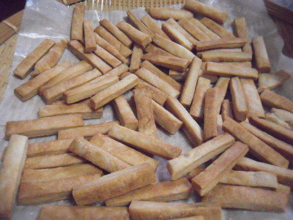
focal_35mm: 28
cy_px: 110
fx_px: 237
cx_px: 146
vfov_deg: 49.7
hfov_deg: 63.4
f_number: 2.7
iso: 3200
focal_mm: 5
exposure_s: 1/320
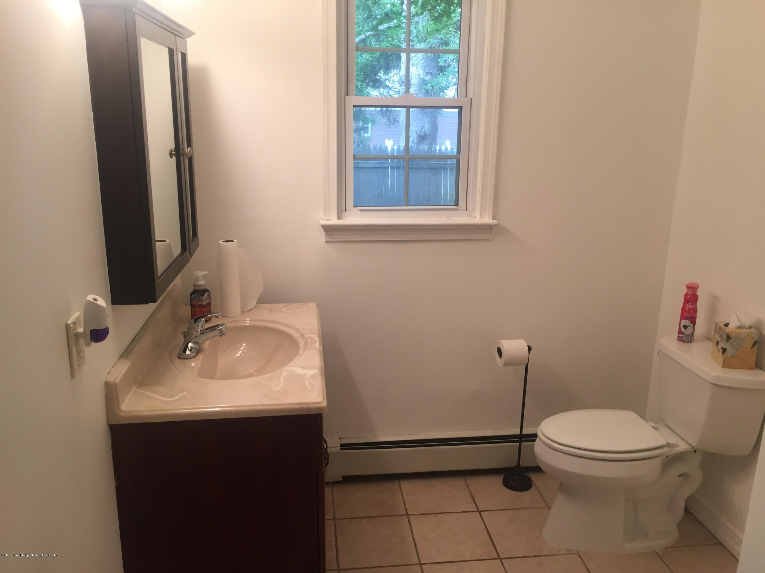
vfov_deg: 48.2
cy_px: 286
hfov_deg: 61.7
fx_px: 641
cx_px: 382
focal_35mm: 29
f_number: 2.2
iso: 32
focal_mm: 4.15
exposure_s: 1/30
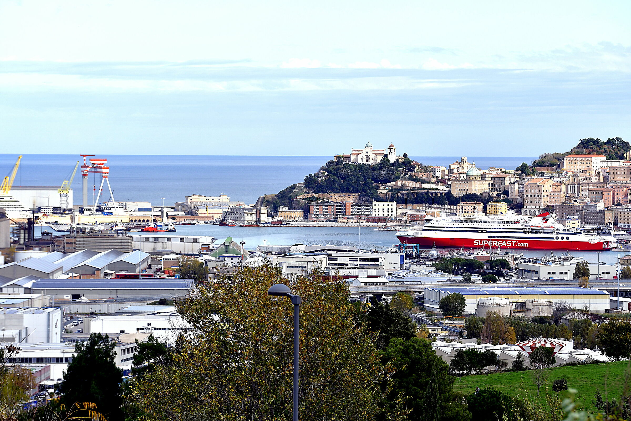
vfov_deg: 9.1
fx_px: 2629
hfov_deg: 13.7
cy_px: 210
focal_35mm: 150
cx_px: 316
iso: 160
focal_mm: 100
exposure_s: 1/1000
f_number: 4.5
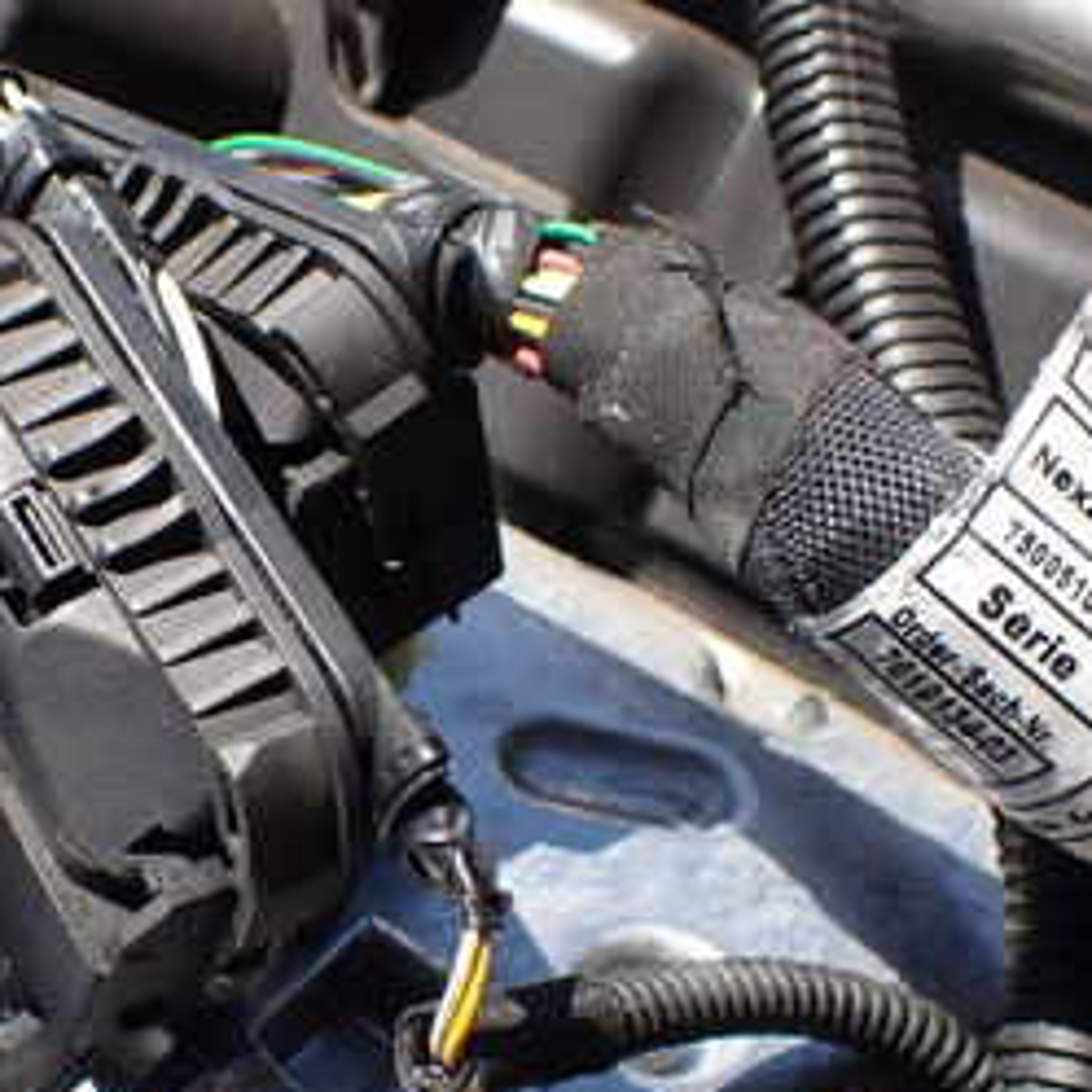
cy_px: 706
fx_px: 2284
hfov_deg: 26.4
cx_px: 215
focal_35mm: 64
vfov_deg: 26.8
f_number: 3.2
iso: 100
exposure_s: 1/640
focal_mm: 5.4
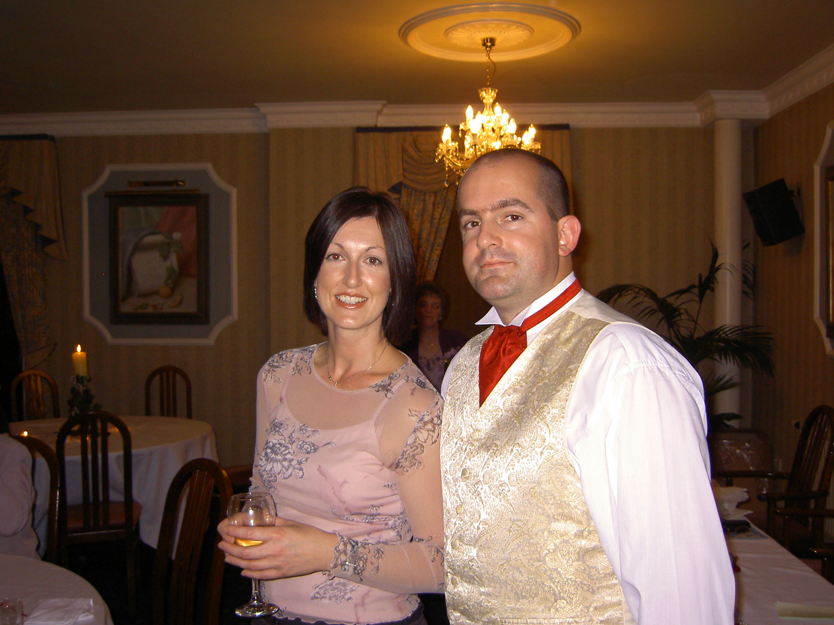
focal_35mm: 34
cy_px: 312
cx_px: 417
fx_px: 819
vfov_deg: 41.8
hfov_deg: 54.0
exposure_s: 1/60
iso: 100
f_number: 2.8
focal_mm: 5.6
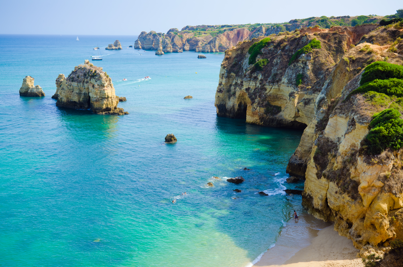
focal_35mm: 48
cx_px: 202
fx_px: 536
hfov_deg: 41.2
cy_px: 134
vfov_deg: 28.0
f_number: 11
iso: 100
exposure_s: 1/80
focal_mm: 32
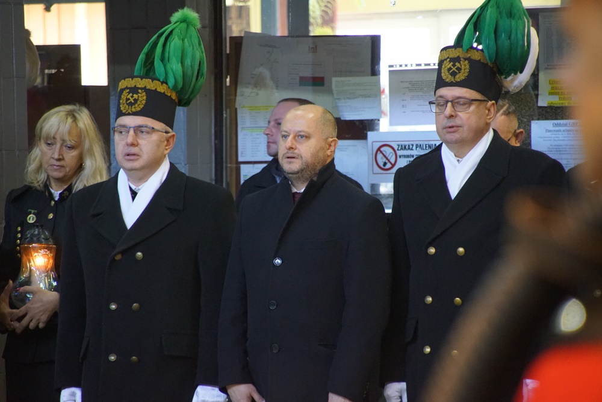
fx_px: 5017
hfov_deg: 6.9
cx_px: 301
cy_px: 201
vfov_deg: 4.6
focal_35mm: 300
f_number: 6.3
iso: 3200
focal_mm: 200
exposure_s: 1/25
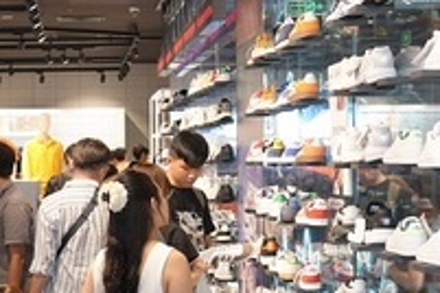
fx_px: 1198
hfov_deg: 19.8
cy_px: 148
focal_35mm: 98
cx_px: -66
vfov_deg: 14.0
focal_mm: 24
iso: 800
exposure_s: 1/160
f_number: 3.5
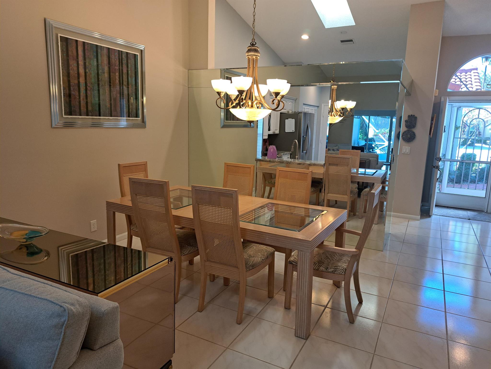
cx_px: 246
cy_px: 184
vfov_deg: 56.8
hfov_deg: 71.6
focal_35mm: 24
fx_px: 340
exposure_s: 1/60
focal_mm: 5.23
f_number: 1.8
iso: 80
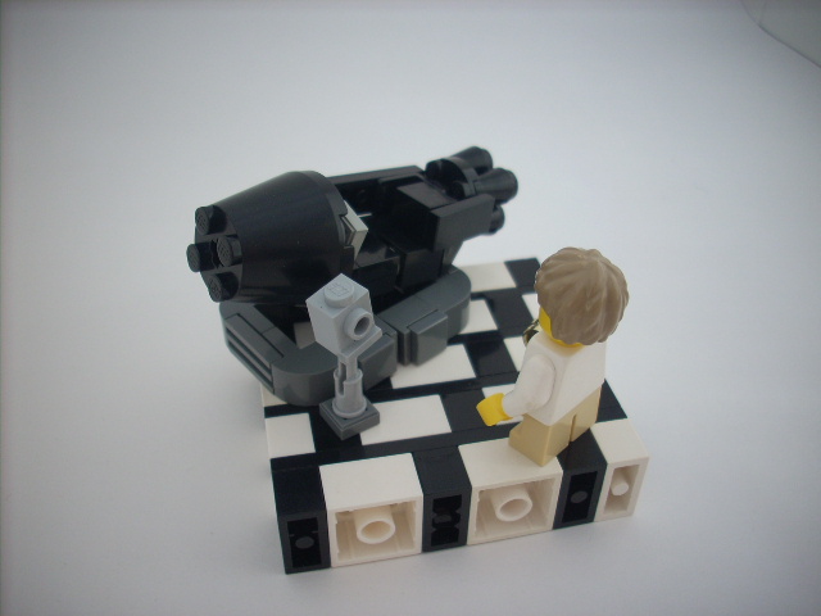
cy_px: 308
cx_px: 410
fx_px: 878
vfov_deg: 38.7
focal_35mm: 37
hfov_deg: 50.1
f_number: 5.6
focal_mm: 6.2
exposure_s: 1/285
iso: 64
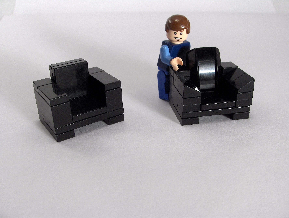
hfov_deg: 47.8
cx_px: 144
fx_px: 326
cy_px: 109
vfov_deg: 36.9
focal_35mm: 39
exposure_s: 1/175
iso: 100
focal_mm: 8
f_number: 4.8
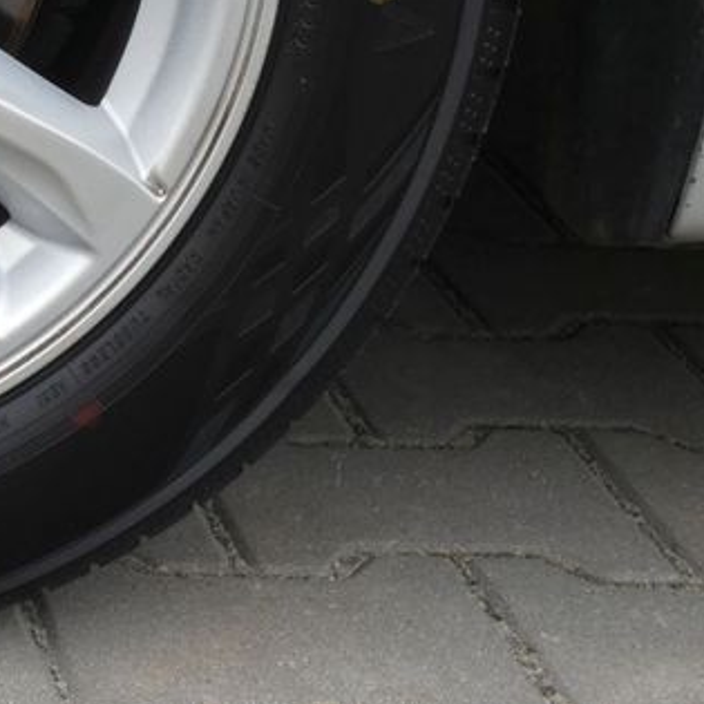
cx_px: -387
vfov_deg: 13.0
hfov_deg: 12.5
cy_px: -85
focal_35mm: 132
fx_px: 3037
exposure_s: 1/100
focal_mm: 8.2
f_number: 5.6
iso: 80
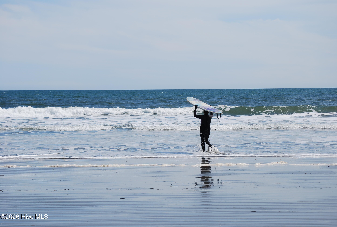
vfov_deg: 11.5
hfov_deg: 17.0
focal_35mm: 120
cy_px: 114
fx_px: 1126
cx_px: 168
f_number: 6.3
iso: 100
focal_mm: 80
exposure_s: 1/640
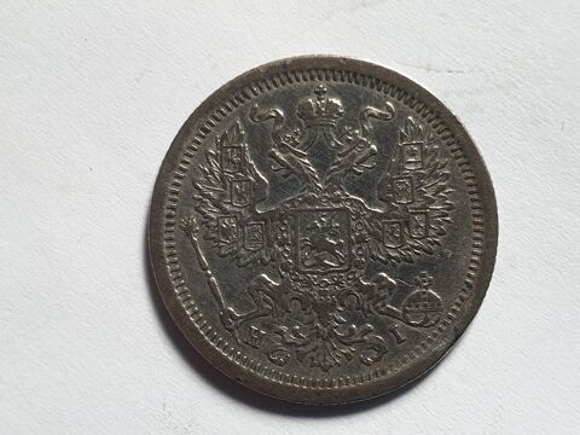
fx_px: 436
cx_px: 290
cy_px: 218
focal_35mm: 26
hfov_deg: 67.3
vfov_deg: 53.1
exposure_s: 1/60
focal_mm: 4.3
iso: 125
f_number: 2.4
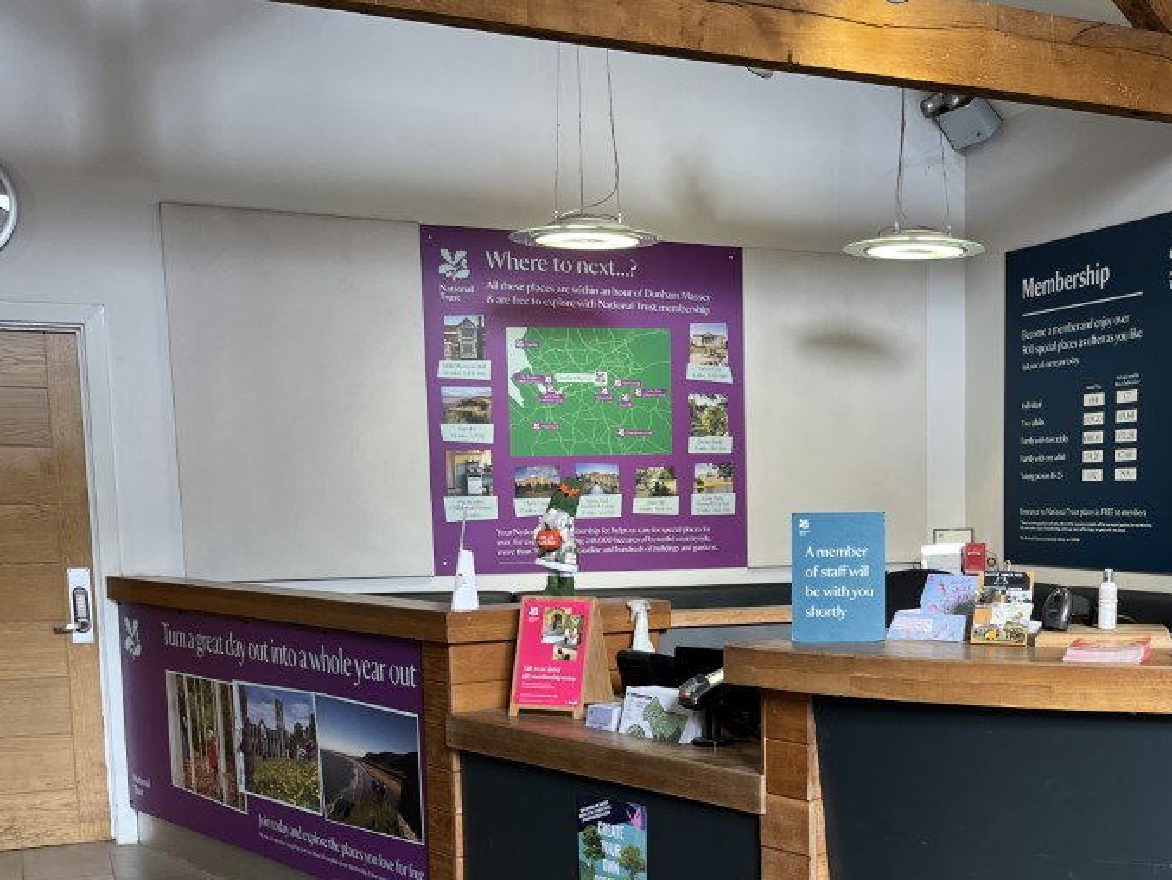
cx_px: 882
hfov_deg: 40.1
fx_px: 1558
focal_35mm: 46
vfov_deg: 30.8
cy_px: 695
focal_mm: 5.1
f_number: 1.6
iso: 64
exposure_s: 1/100
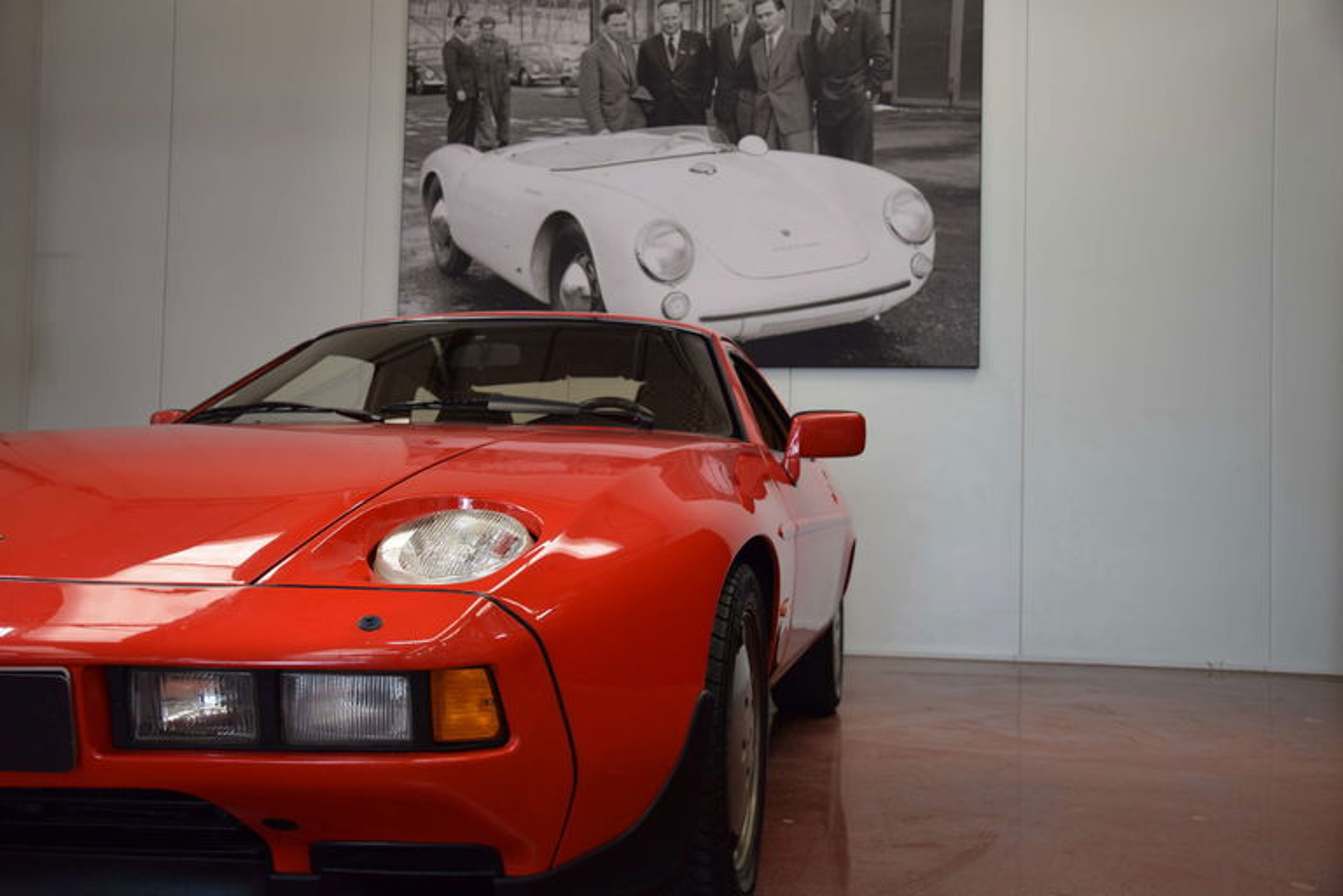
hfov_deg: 53.1
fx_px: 1343
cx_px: 672
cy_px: 448
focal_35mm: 36
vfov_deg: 36.9
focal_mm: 24
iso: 400
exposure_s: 1/60
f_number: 4
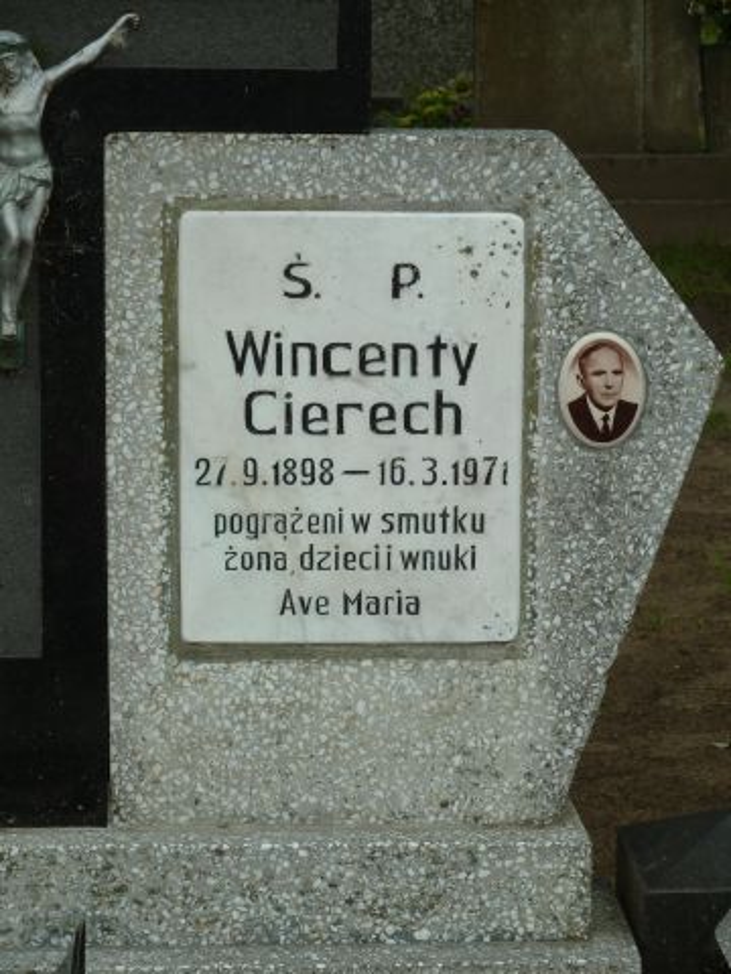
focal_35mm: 119
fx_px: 3351
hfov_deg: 12.5
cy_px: 487
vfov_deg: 16.6
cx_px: 366
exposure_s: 1/200
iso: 80
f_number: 4.4
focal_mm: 19.5
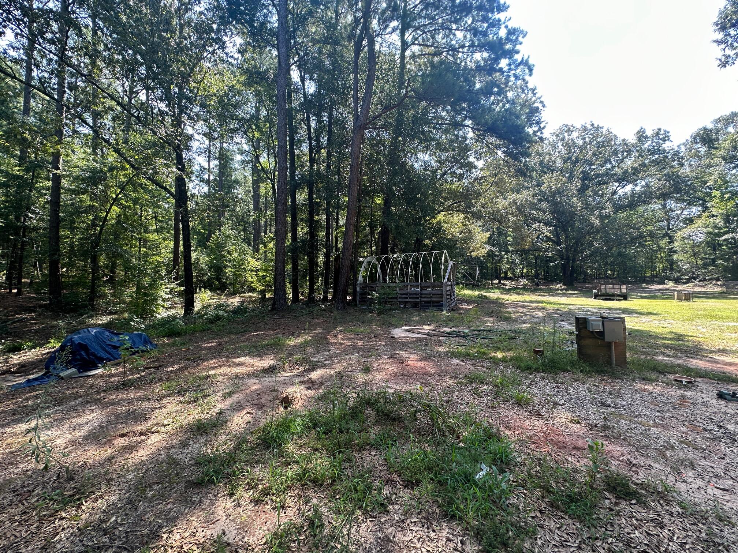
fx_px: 298
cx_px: 369
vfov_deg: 85.7
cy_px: 276
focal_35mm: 14
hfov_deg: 102.1
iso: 40
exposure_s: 1/142
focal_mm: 2.22
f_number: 2.2
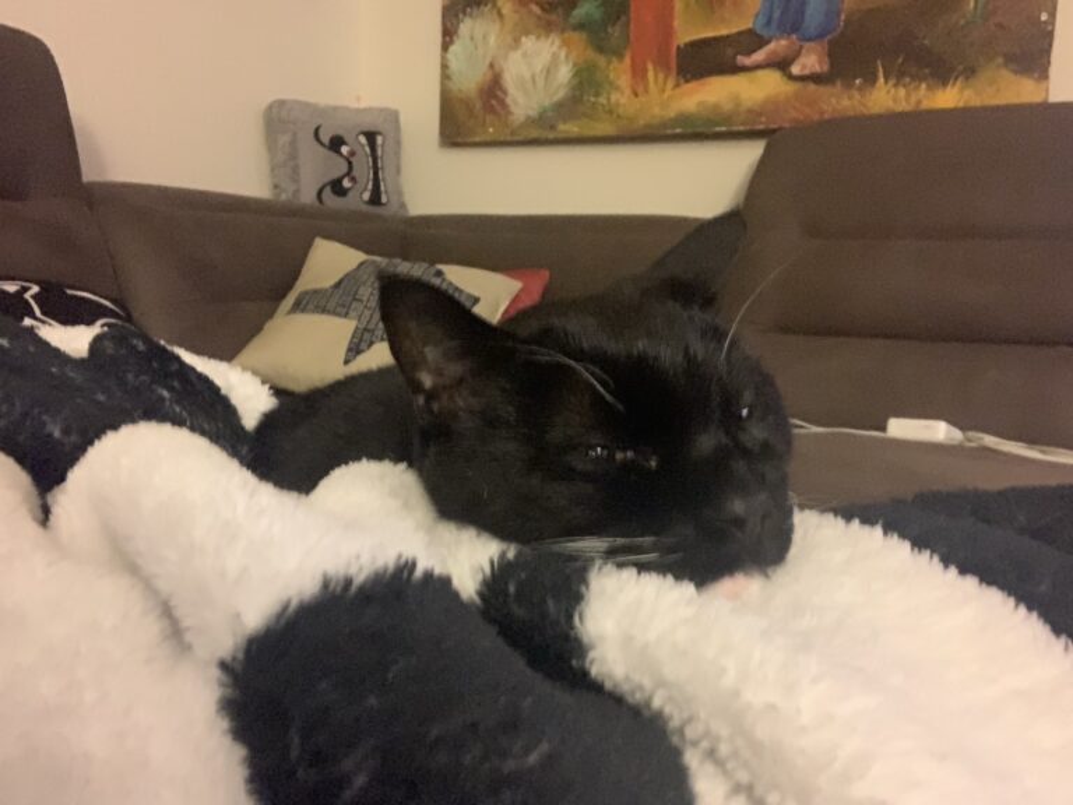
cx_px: 536
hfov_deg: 56.8
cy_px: 402
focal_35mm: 32
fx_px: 992
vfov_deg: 44.2
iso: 1000
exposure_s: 1/15
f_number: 2.2
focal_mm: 2.87
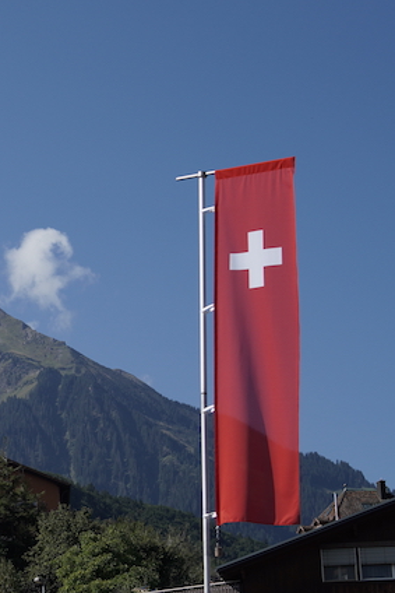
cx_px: -145
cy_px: 285
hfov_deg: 13.3
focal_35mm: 99
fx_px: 1627
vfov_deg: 20.6
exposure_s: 1/1000
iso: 100
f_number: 4.5
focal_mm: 35
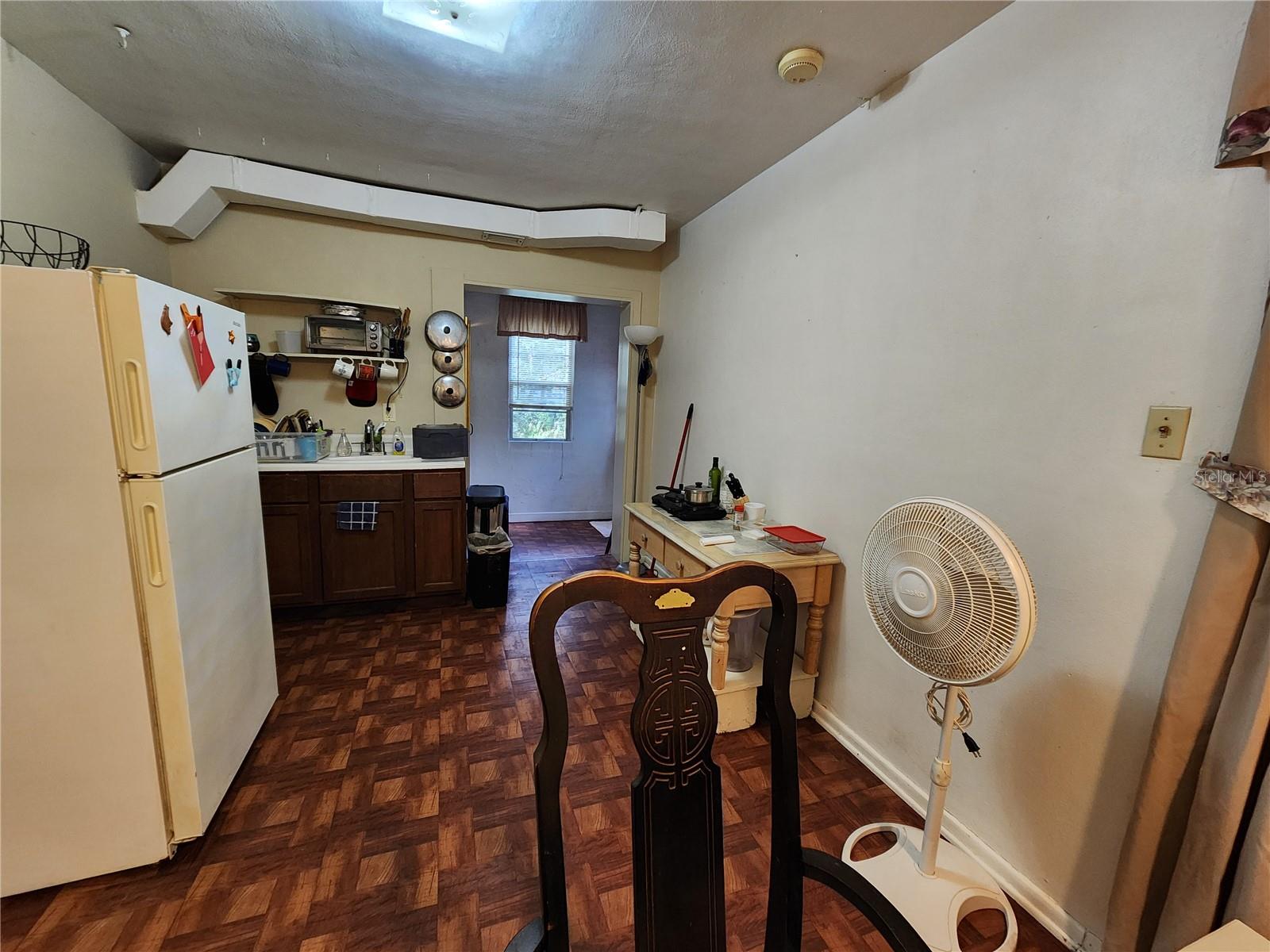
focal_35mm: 13
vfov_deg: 89.9
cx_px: 635
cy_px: 476
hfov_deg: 106.2
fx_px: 477
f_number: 2.2
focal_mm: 2.2
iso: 400
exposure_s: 1/30
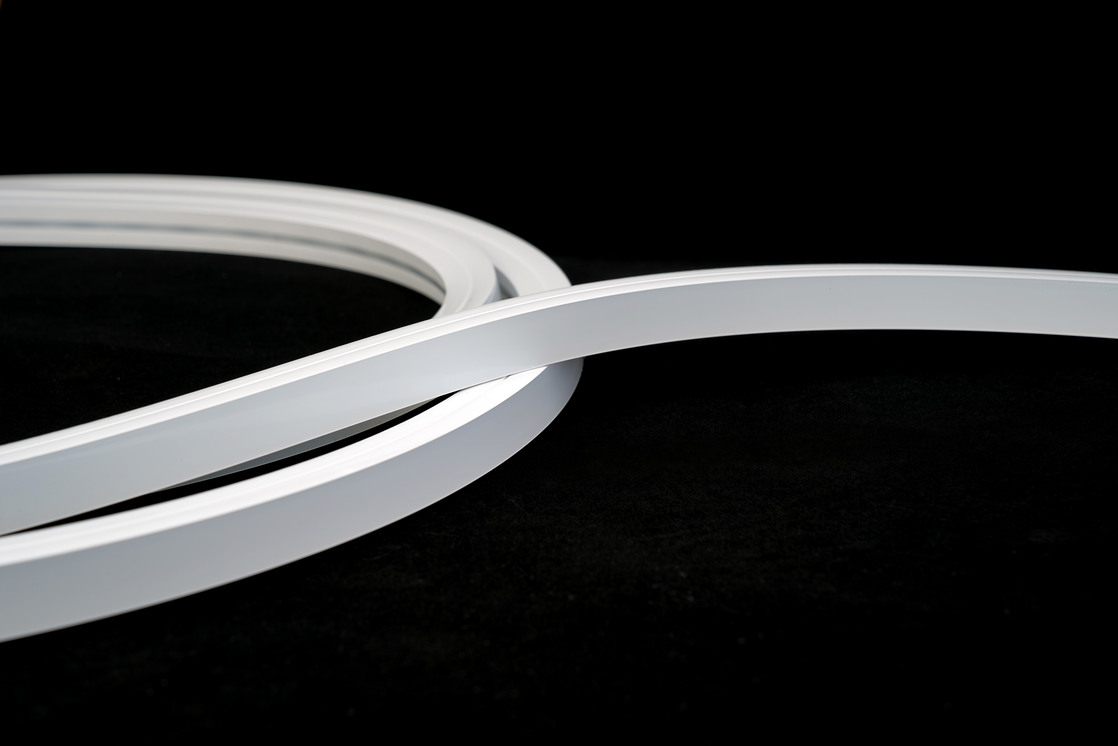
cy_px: 373
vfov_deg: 26.0
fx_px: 1615
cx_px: 559
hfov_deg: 38.2
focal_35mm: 52
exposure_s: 1/15
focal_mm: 52
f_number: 8
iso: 50
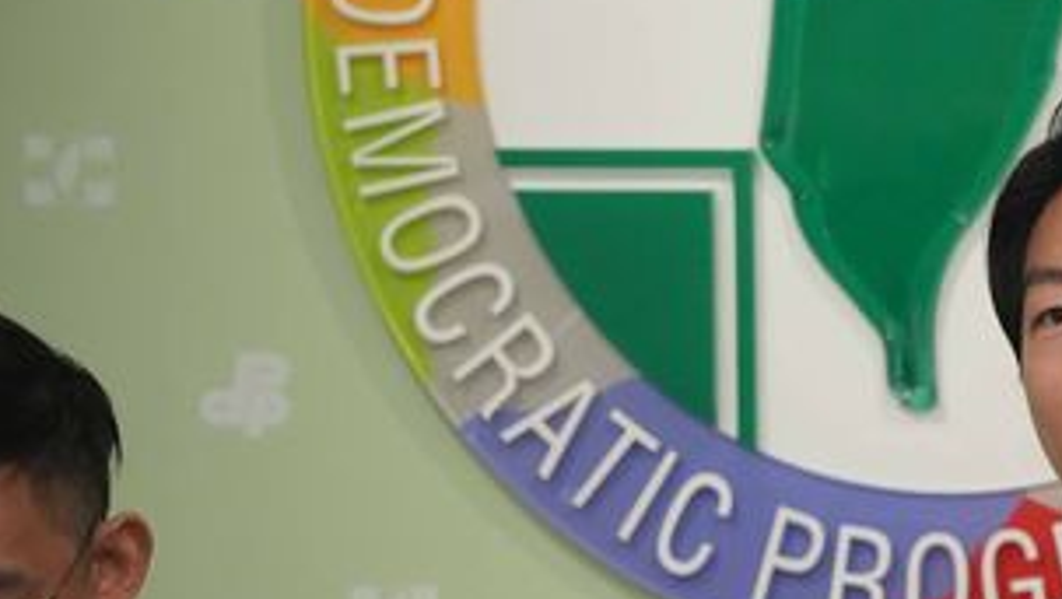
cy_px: 648
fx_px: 13585
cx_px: 1041
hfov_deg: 4.5
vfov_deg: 2.5
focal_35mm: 482
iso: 3200
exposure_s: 1/320
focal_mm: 155
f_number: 5.6
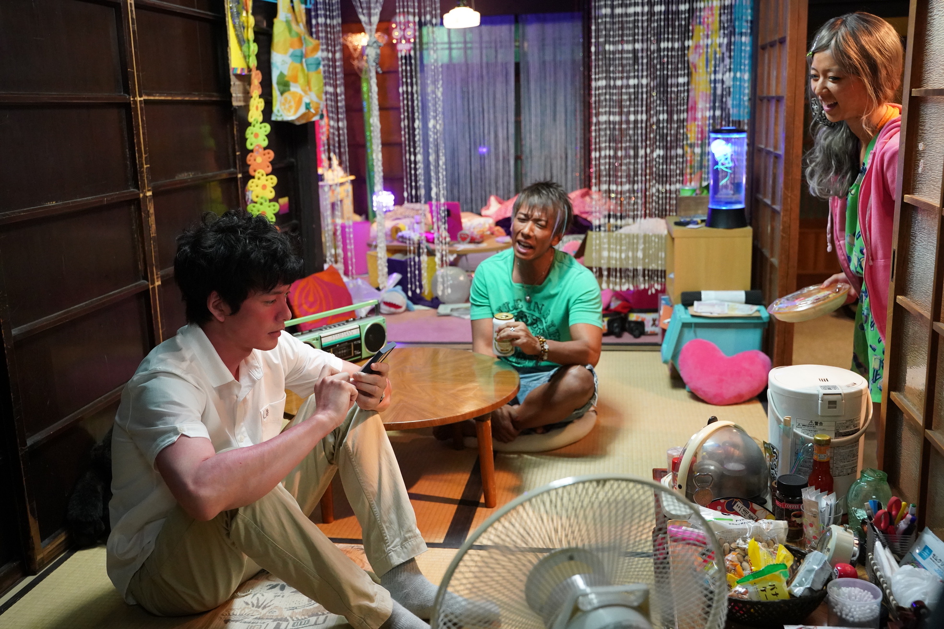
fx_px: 918
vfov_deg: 37.9
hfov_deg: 54.4
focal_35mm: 35
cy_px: 314
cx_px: 472
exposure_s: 1/125
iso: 6400
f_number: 4
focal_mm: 35
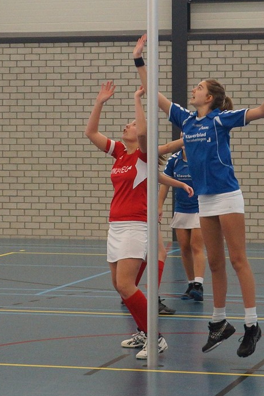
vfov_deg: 29.7
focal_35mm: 67
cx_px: 163
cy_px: 107
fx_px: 738
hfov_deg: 20.3
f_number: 4
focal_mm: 30
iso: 1000
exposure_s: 1/200
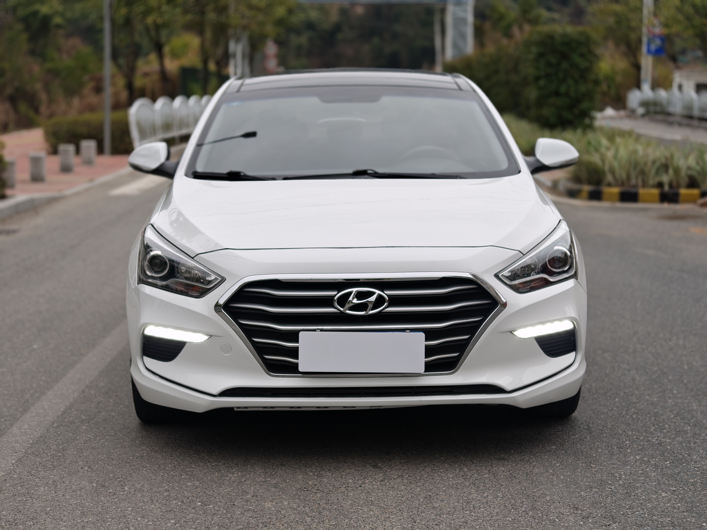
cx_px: 354
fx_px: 1430
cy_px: 265
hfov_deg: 27.8
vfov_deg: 21.0
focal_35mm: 70
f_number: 2.8
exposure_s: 1/133
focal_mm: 16.53
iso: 200
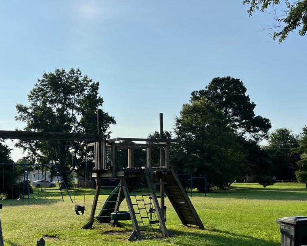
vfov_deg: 31.0
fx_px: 436
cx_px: 141
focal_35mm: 48
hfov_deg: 38.7
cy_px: 177
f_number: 1.5
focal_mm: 5.7
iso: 50
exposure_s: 1/6579
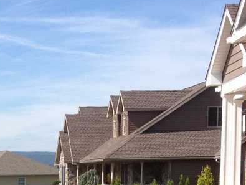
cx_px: -13
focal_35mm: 118
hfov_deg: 16.3
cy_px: 253
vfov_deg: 12.1
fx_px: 839
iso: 50
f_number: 2.4
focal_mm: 4.28
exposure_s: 1/1623
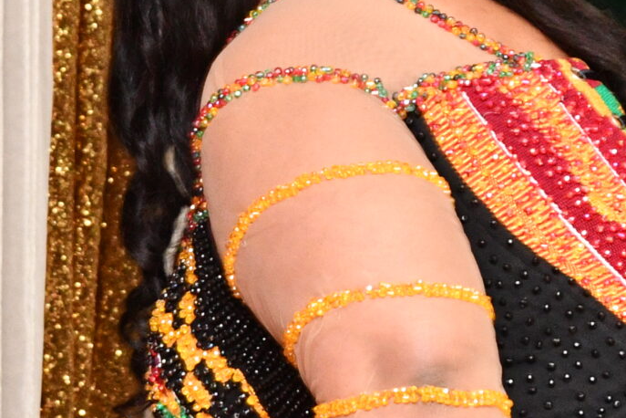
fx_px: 6799
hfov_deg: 5.3
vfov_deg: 3.5
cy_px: 366
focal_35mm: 391
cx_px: 131
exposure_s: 1/60
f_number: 10
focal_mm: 70
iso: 3200
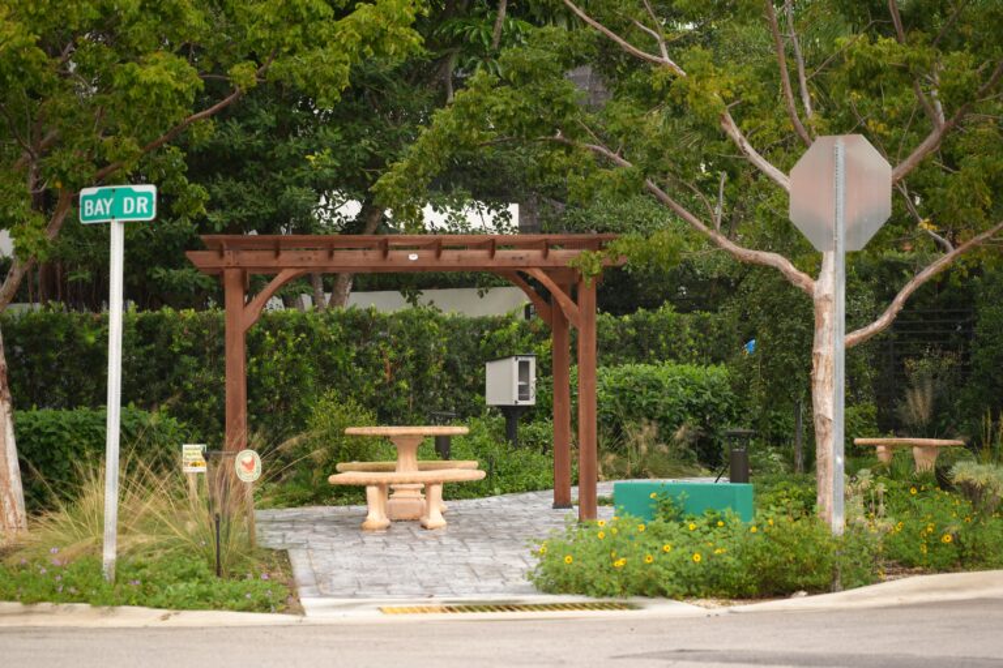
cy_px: 334
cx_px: 502
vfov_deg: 13.0
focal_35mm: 105
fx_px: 2925
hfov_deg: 19.5
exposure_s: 1/200
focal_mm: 105
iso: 100
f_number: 3.5
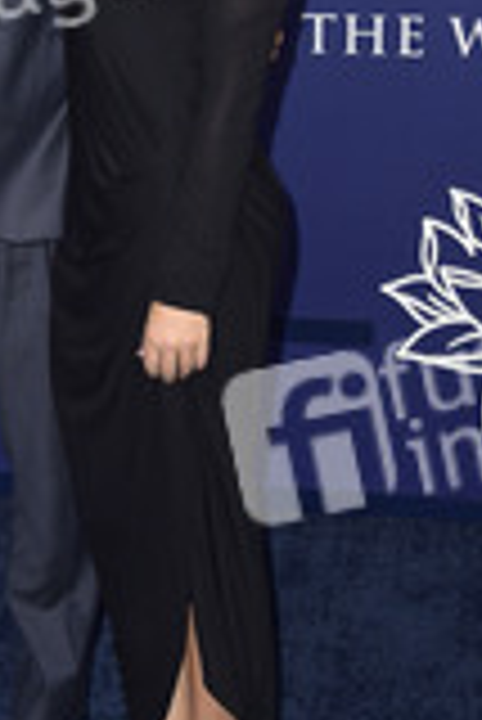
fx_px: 2405
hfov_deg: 11.4
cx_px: 47
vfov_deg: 17.0
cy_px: 194
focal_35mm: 120
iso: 800
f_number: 6.3
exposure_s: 1/250
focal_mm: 48
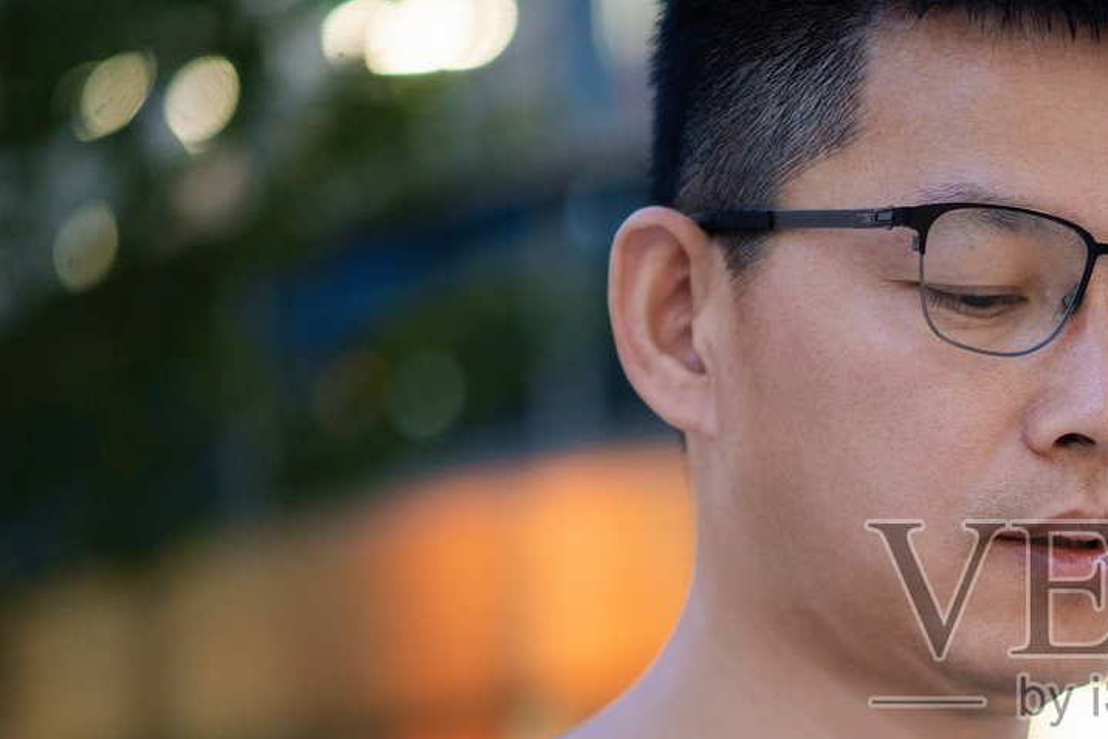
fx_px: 3786
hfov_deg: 16.3
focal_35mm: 123
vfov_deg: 11.1
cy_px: 627
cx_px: 1127
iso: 640
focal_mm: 55
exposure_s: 1/50
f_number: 1.8
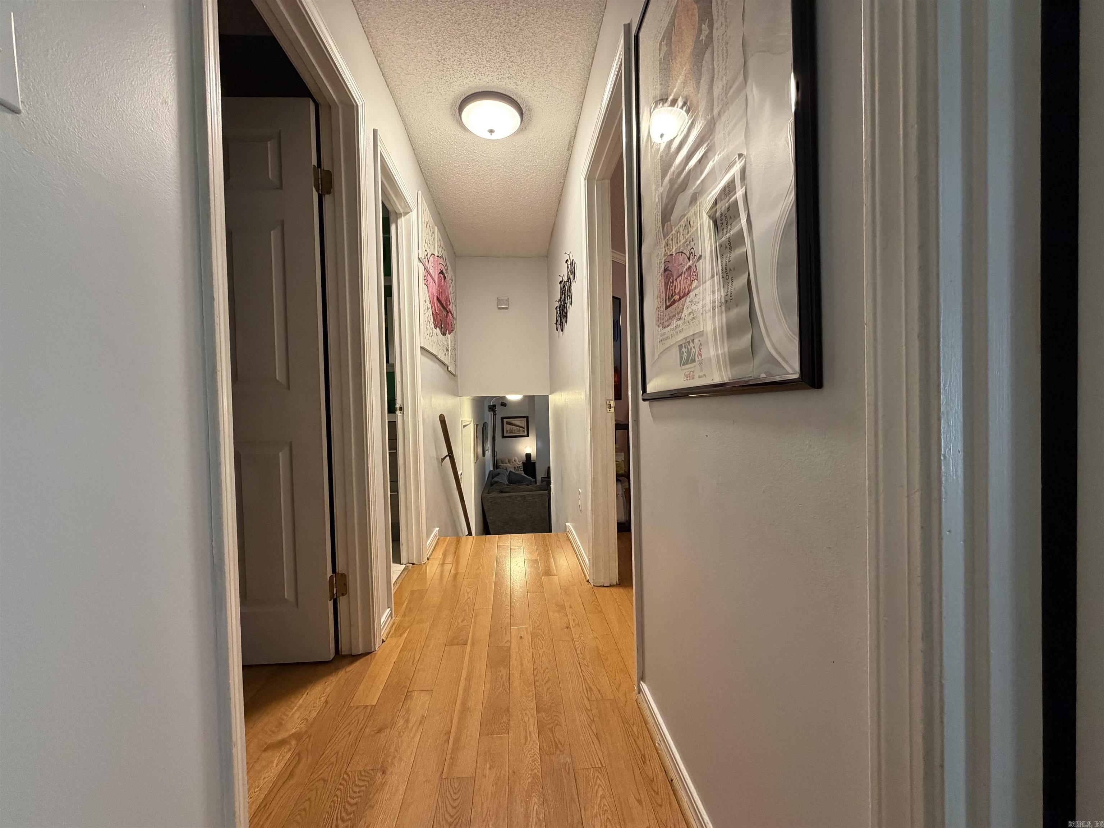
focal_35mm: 14
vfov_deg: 85.7
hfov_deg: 102.1
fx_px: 446
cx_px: 552
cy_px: 414
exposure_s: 1/60
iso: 400
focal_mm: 2.22
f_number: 2.2
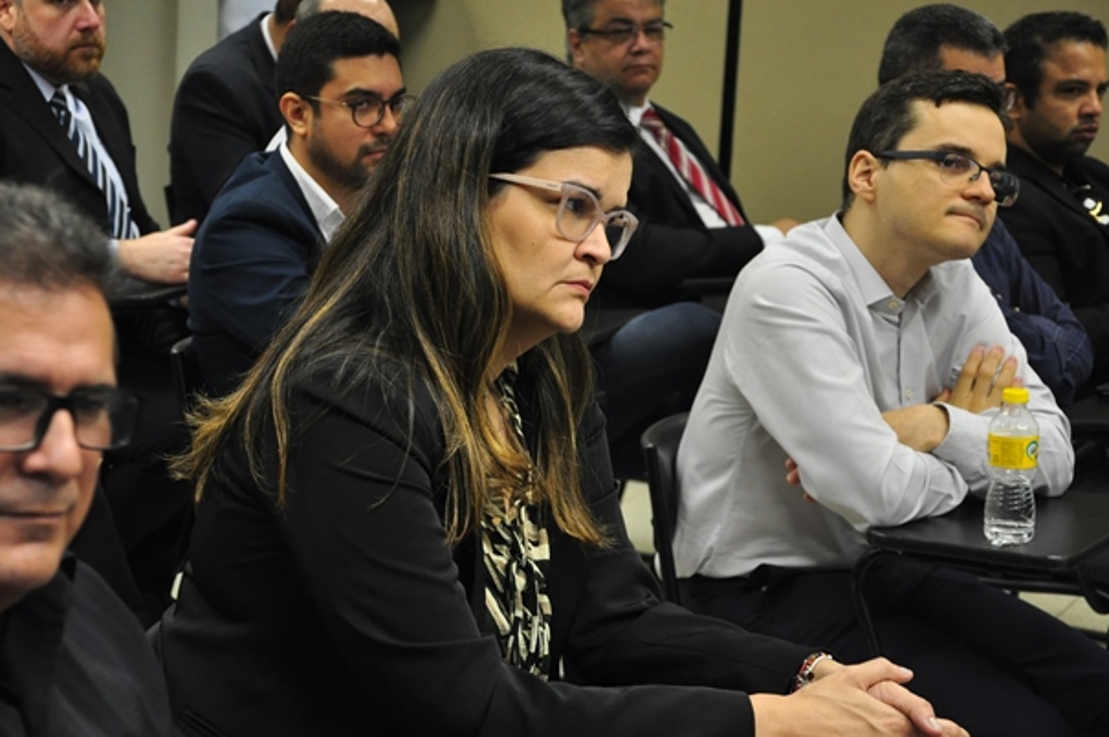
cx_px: 526
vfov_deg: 14.8
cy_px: 357
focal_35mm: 92
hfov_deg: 22.2
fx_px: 2831
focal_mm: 58
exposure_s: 1/60
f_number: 5
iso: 1000
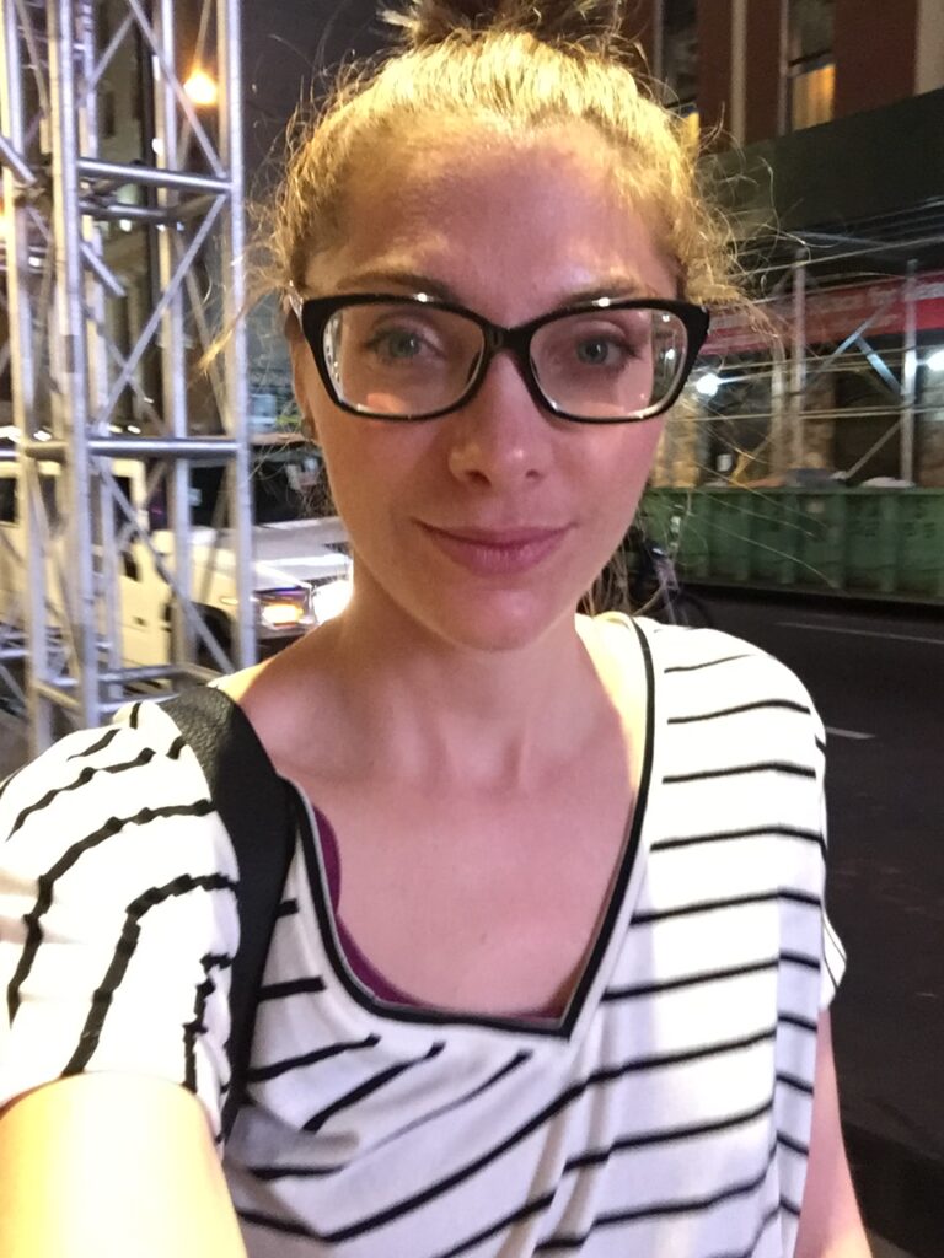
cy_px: 629
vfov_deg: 58.4
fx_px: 1127
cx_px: 472
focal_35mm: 31
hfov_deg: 45.4
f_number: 2.2
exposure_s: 1/24
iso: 320
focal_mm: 2.65
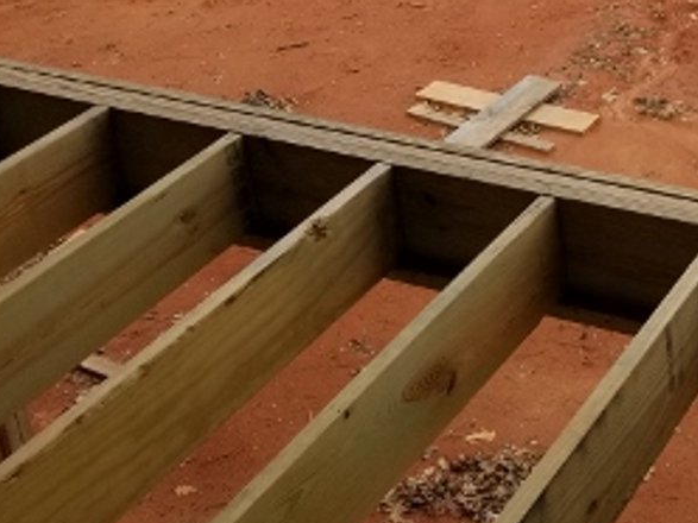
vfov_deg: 20.8
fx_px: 1351
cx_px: 818
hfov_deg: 26.1
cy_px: -68
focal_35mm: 67
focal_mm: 4.25
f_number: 1.7
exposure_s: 1/556
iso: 50
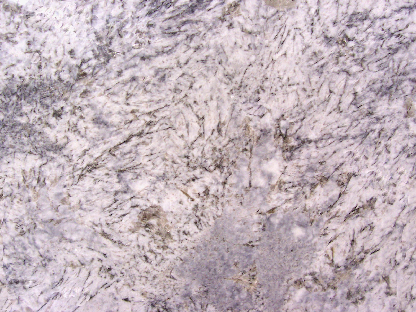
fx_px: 445
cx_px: 208
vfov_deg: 38.7
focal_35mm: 37
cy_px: 156
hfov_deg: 50.1
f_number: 2.8
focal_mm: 5.6
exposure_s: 1/30
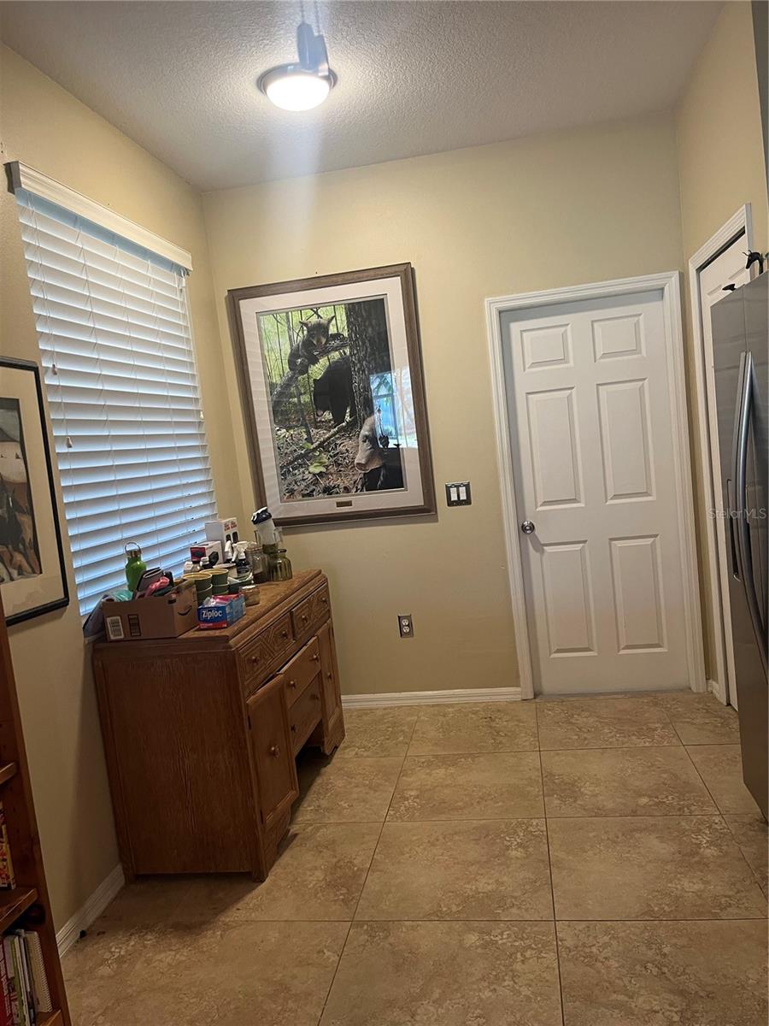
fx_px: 770
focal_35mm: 26
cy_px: 513
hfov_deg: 53.1
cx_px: 384
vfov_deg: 67.3
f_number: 1.6
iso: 160
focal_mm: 5.1
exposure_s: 1/60
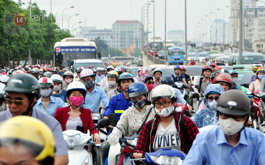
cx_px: 133
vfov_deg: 10.3
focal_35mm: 127
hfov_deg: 16.4
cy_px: 88
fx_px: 917
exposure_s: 1/1600
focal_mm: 82
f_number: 5.3
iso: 1000
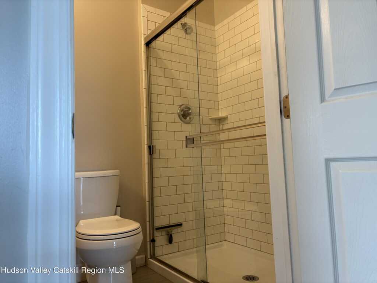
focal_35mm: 26
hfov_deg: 67.3
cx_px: 188
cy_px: 142
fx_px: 283
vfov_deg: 53.1
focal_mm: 5.96
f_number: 1.6
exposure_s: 1/60
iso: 80
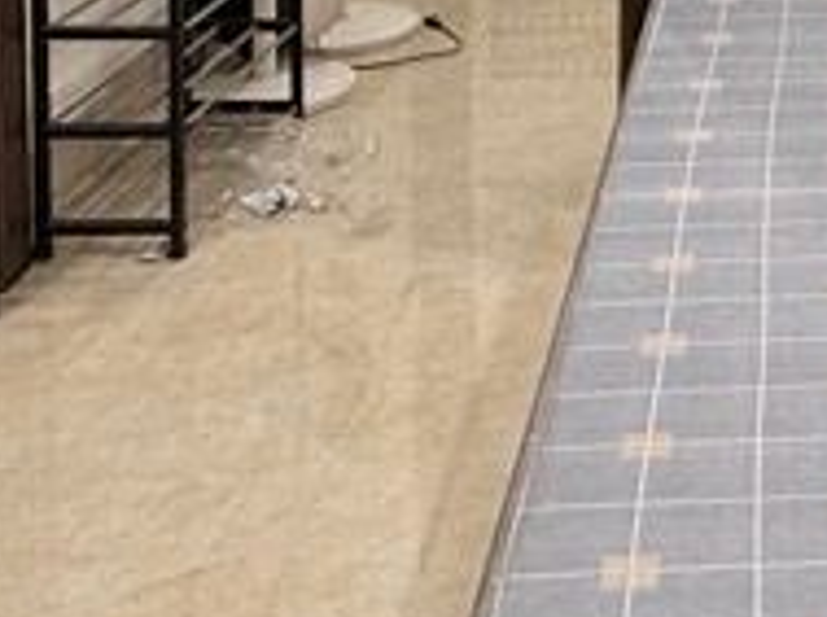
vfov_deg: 17.0
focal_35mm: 76
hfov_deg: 22.8
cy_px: -372
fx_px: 1812
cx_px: 1085
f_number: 2.2
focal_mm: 2.22
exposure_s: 1/100
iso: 200
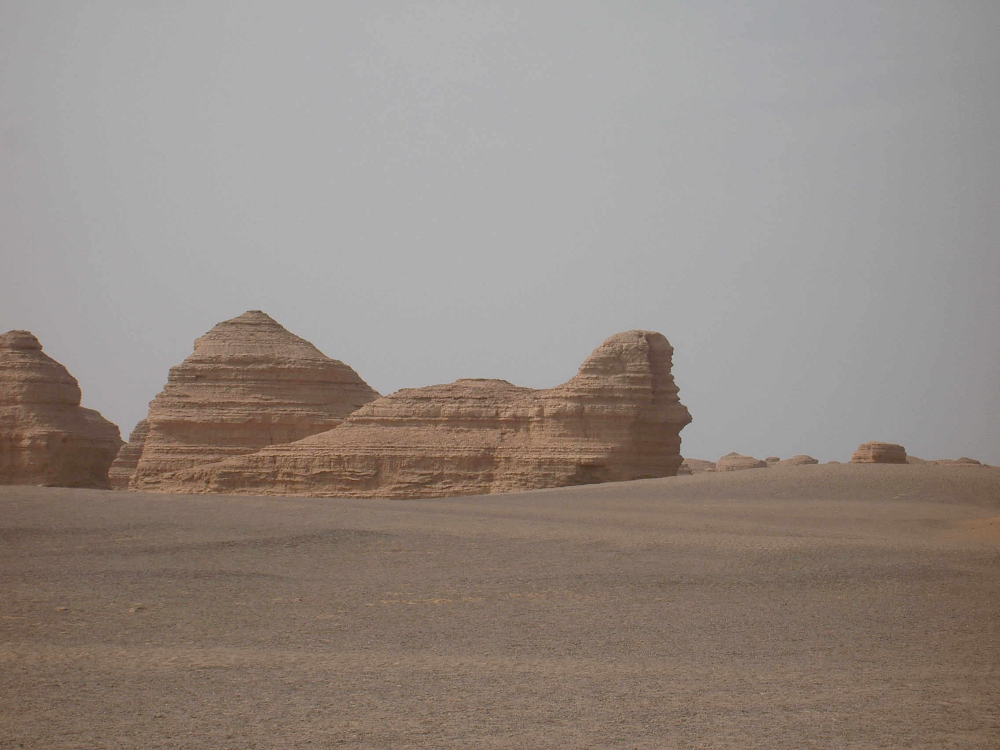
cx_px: 500
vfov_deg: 14.5
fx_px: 2947
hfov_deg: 19.3
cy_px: 375
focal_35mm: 102
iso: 50
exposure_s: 1/250
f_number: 8.3
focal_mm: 16.8
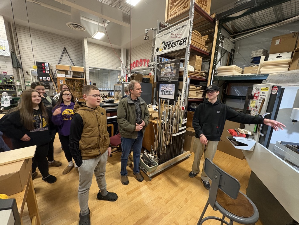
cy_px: 112
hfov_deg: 102.1
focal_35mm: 14
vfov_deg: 85.7
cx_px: 150
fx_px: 121
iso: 400
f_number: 2.2
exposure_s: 1/60
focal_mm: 2.22
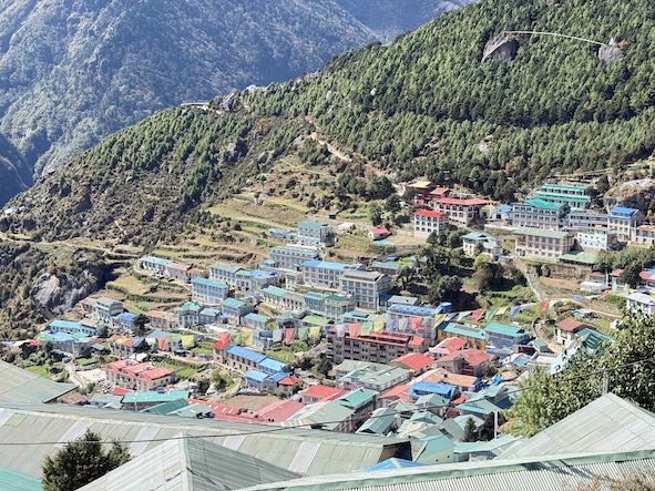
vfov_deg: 28.0
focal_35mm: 52
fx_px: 984
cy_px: 263
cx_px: 354
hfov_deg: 36.8
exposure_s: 1/1608
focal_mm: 6.76
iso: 80
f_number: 1.78
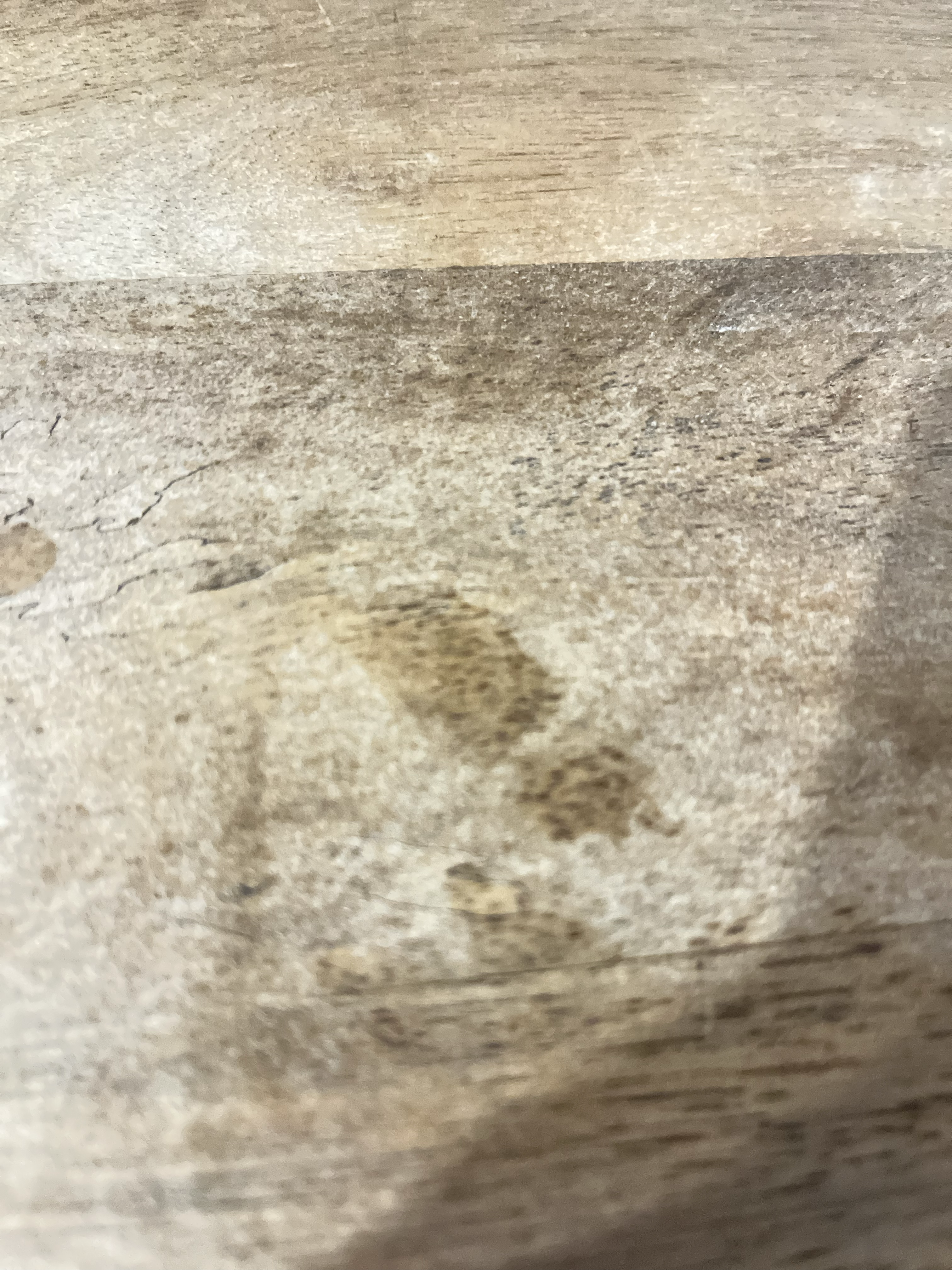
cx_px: 476
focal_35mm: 26
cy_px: 635
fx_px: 953
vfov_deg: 67.3
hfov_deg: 53.1
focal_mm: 5.1
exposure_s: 1/20
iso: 1000
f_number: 1.6
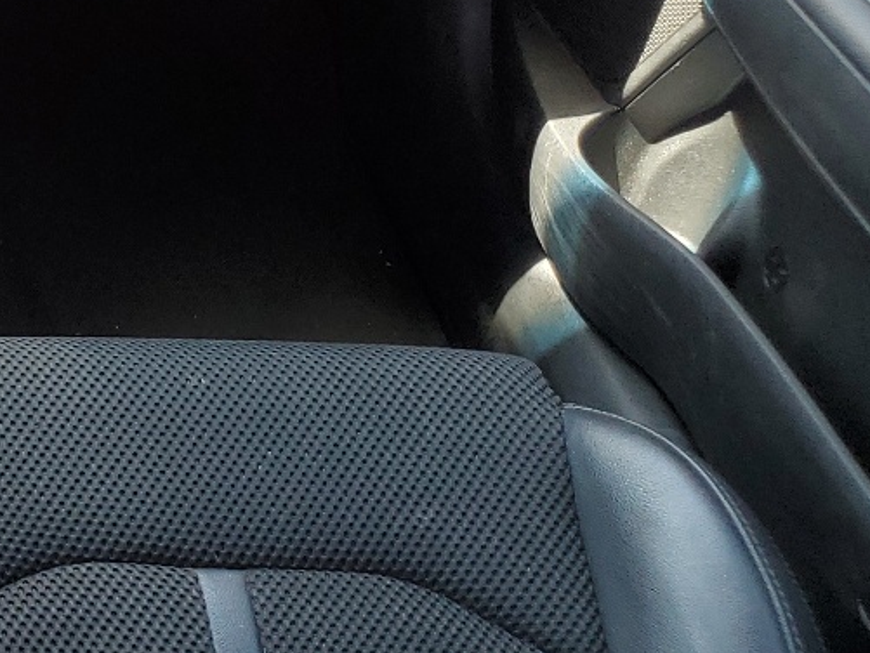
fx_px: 2087
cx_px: -472
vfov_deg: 17.6
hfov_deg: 20.0
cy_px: 127
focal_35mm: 83
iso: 50
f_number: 1.5
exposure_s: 1/130
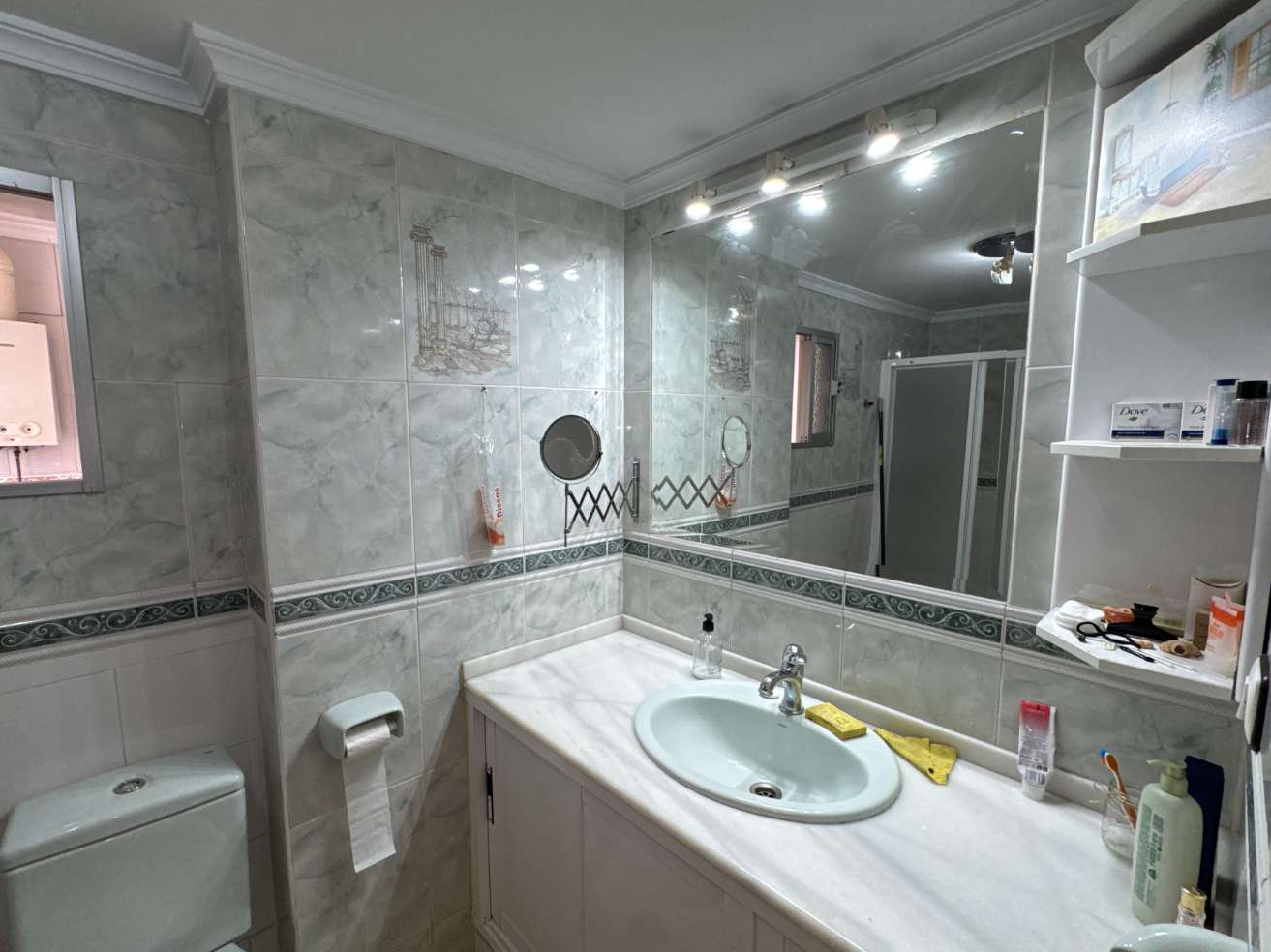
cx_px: 602
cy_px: 490
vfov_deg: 78.1
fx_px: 587
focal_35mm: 16
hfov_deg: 94.4
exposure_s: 1/99
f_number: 2.2
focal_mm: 2.22
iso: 100
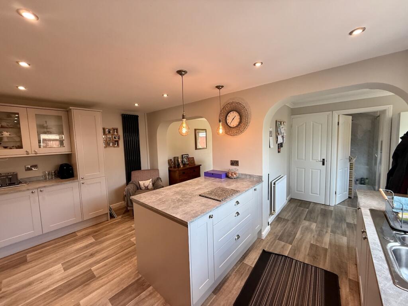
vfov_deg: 85.7
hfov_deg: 102.1
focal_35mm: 14
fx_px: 165
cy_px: 153
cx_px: 204
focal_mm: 2.22
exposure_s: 1/100
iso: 125
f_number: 2.2
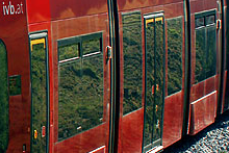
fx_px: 1555
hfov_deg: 8.3
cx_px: -102
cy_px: 59
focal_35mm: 244
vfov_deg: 5.6
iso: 200
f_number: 5.6
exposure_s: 1/500
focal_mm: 35
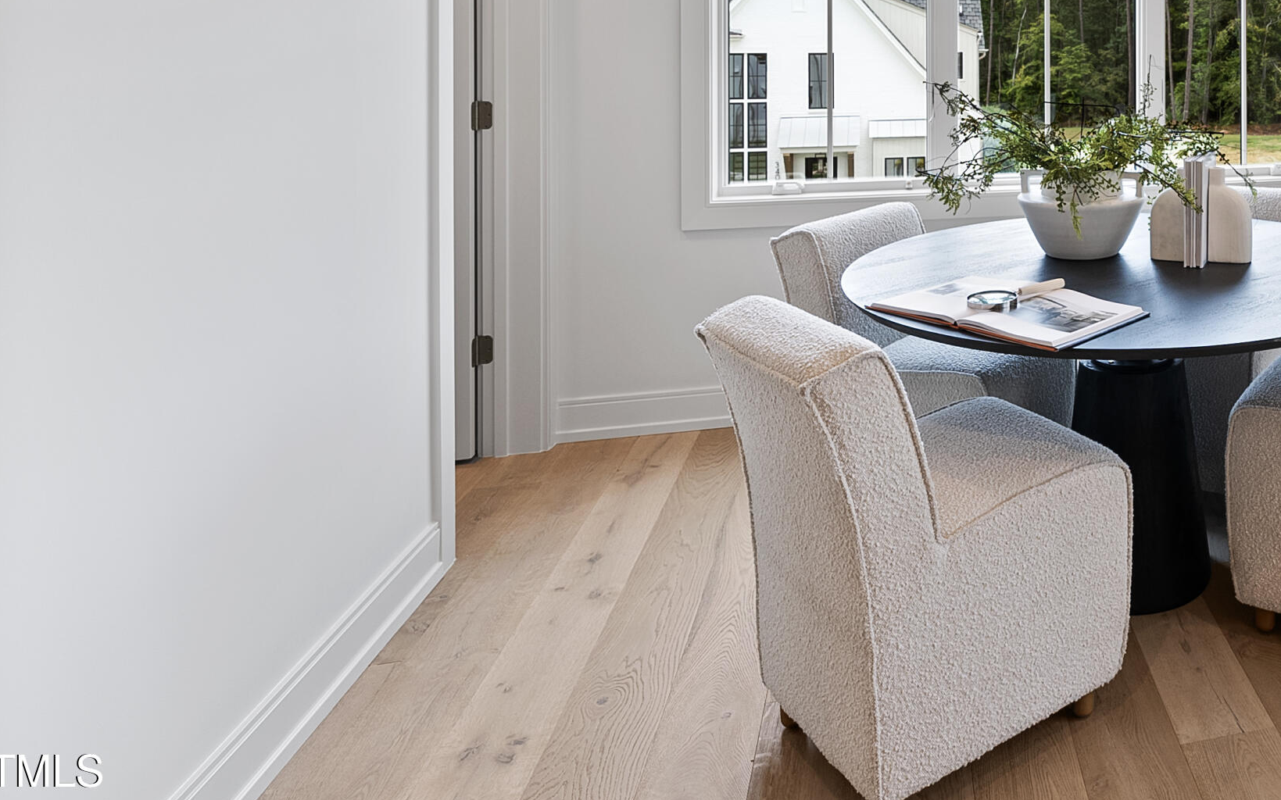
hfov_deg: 57.0
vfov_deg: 40.7
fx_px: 977
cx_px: 1157
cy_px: 61
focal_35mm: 28
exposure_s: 1/25
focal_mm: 15
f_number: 7.1
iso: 400
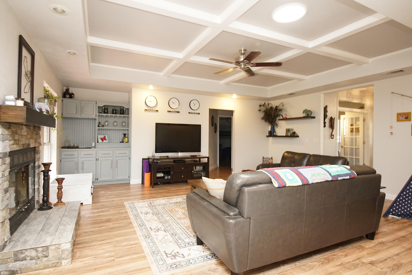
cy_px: 138
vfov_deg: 67.4
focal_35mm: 18
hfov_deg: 90.0
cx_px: 206
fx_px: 206
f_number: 4.5
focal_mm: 12
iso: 2500
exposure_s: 1/60
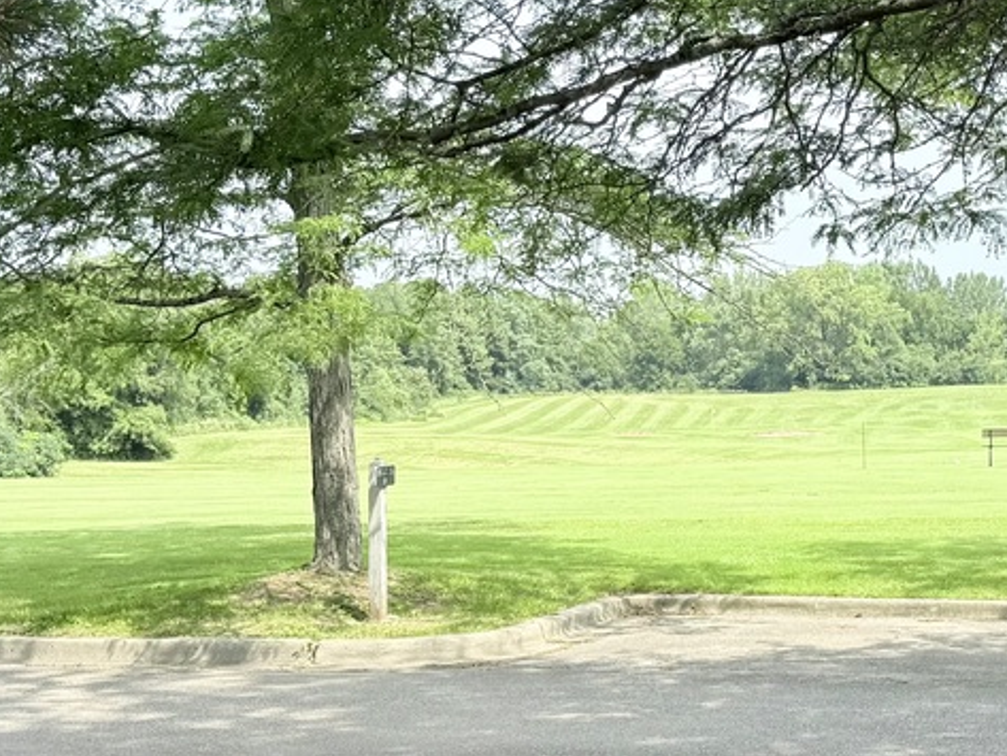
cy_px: 407
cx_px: 790
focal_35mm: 73
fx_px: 2124
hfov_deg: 26.2
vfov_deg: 20.2
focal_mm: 6.76
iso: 100
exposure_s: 1/1949
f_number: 1.78
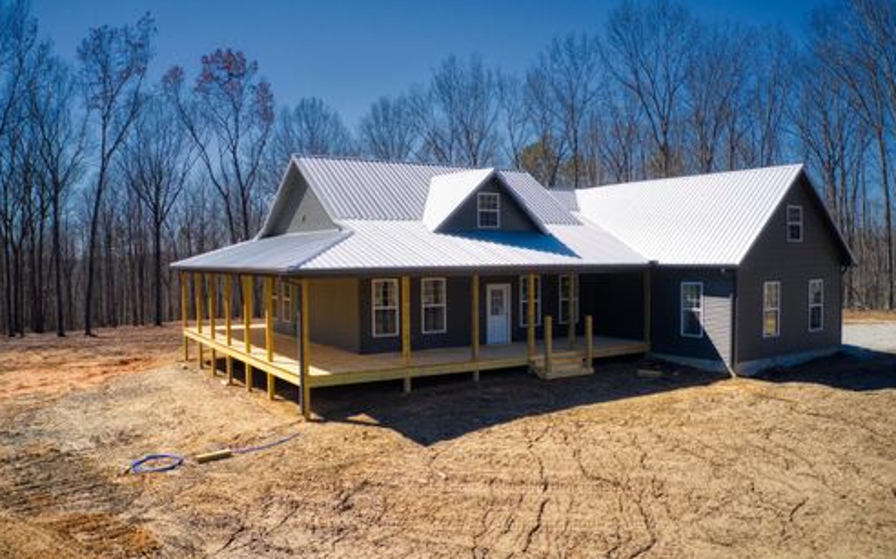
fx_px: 708
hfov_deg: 64.7
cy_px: 298
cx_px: 453
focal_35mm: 29
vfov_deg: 43.1
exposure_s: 1/80
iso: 400
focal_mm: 10.26
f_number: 4.5
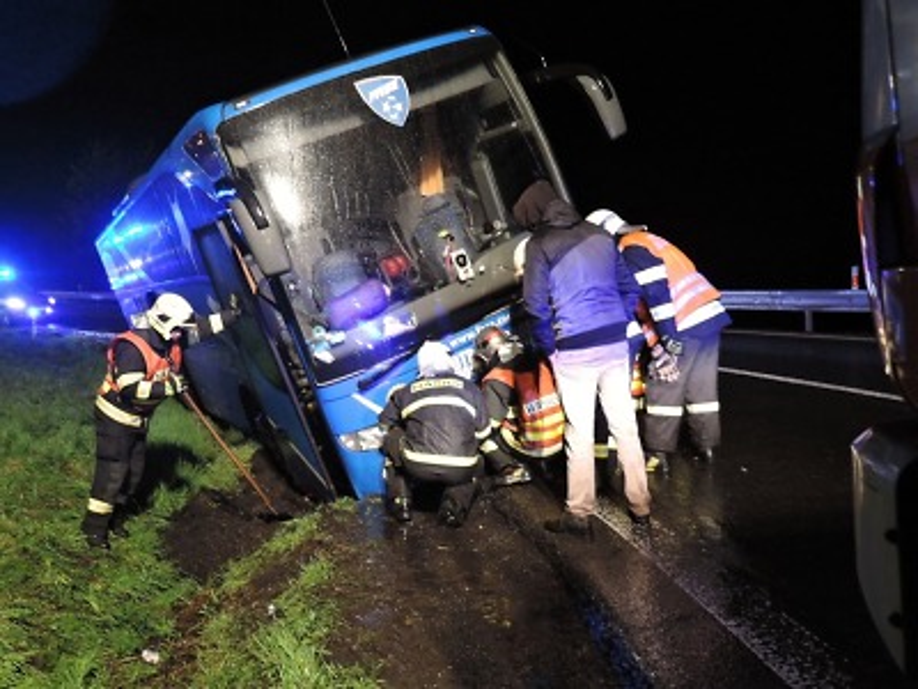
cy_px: 344
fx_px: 636
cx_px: 459
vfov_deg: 56.8
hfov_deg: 71.6
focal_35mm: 24
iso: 400
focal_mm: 5.1
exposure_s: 1/20
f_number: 1.8
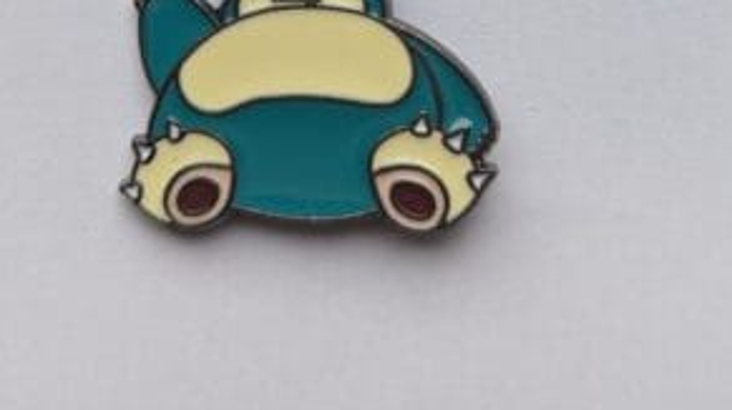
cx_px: 375
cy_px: -23
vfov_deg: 29.9
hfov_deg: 55.3
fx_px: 698
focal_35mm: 36
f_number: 1.85
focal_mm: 6.81
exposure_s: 1/89.8
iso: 47
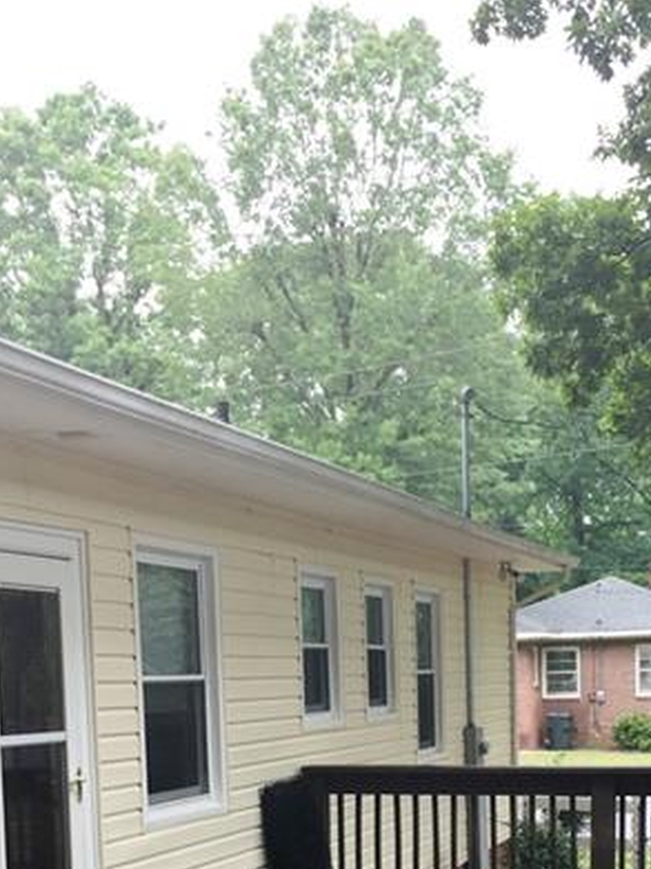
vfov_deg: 31.5
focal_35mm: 57
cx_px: 418
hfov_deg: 25.5
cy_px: 849
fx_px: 1430
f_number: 2.2
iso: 32
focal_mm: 4.15
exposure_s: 1/120
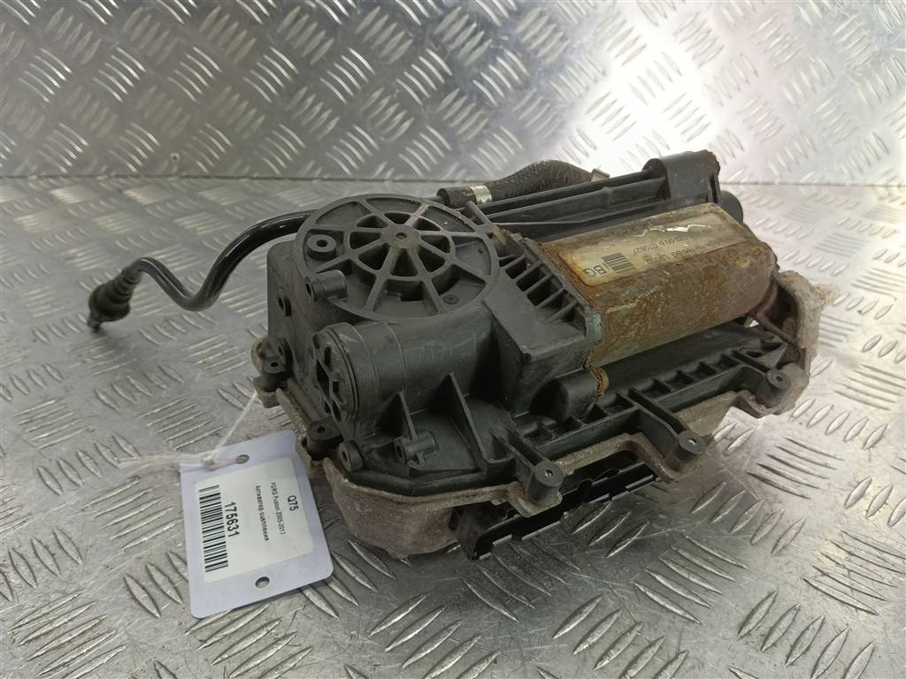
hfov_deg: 65.3
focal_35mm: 27
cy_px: 340
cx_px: 453
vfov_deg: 51.4
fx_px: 707
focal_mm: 4.11
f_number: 1.6
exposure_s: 1/50
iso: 94
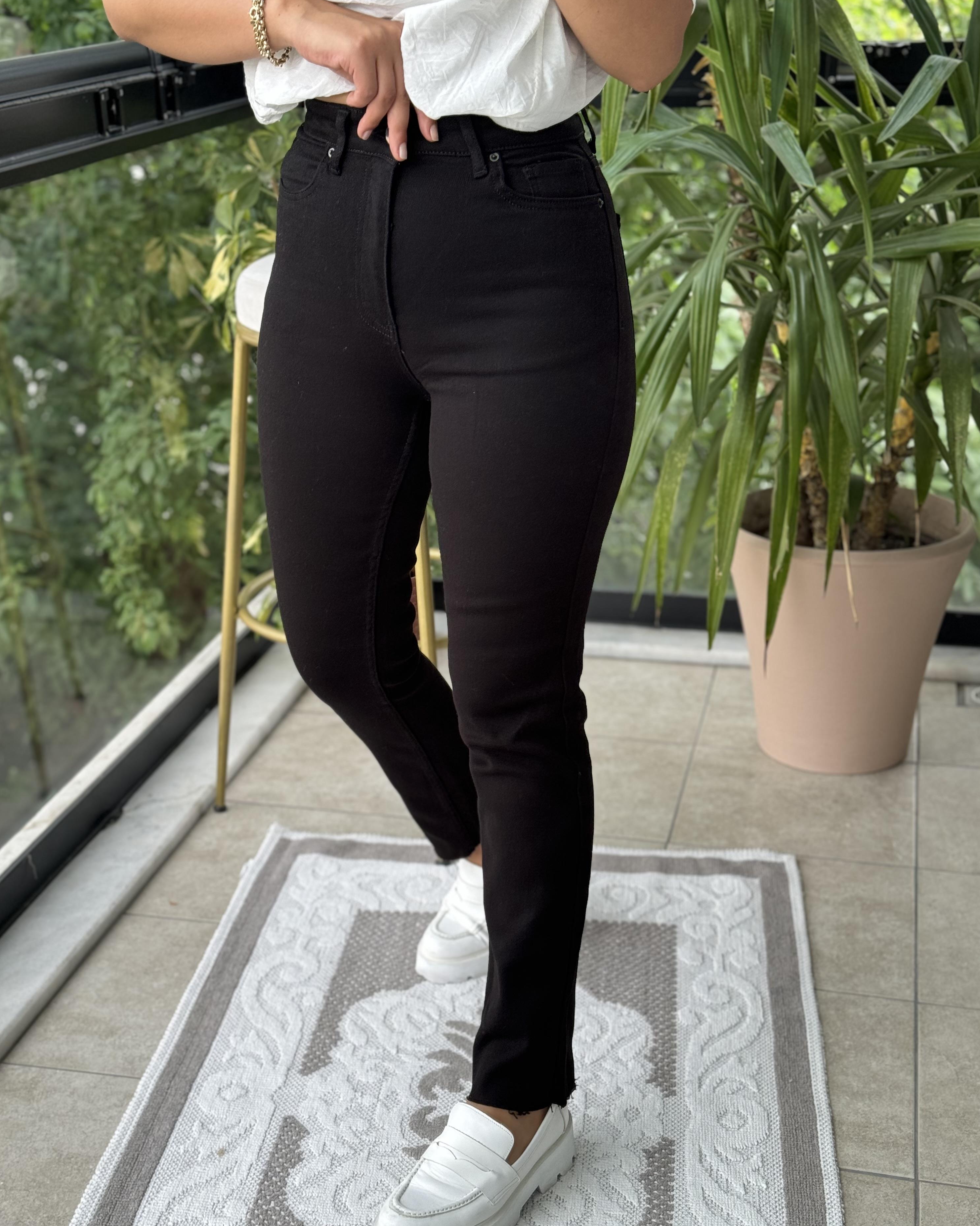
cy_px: 649
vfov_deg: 36.6
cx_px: 494
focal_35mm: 51
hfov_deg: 29.7
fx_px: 1849
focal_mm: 6.76
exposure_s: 1/71
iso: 100
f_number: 1.78
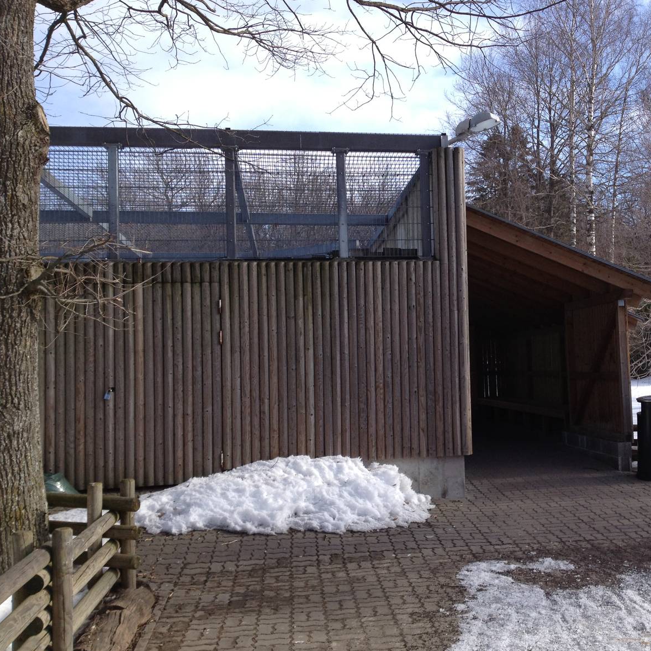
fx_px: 894
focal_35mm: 42
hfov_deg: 39.5
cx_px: 438
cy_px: 322
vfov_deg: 40.0
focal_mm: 4.28
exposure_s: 1/1004
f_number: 2.4
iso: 50
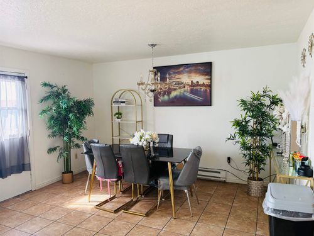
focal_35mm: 26
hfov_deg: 67.3
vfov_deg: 53.1
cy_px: 118
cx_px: 157
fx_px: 236
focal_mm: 5.96
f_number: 1.6
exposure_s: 1/60
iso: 200
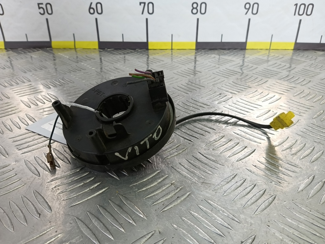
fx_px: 216
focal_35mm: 23
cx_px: 162
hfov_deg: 73.9
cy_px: 122
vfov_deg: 58.9
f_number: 1.6
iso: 131
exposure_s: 1/100
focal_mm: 4.11
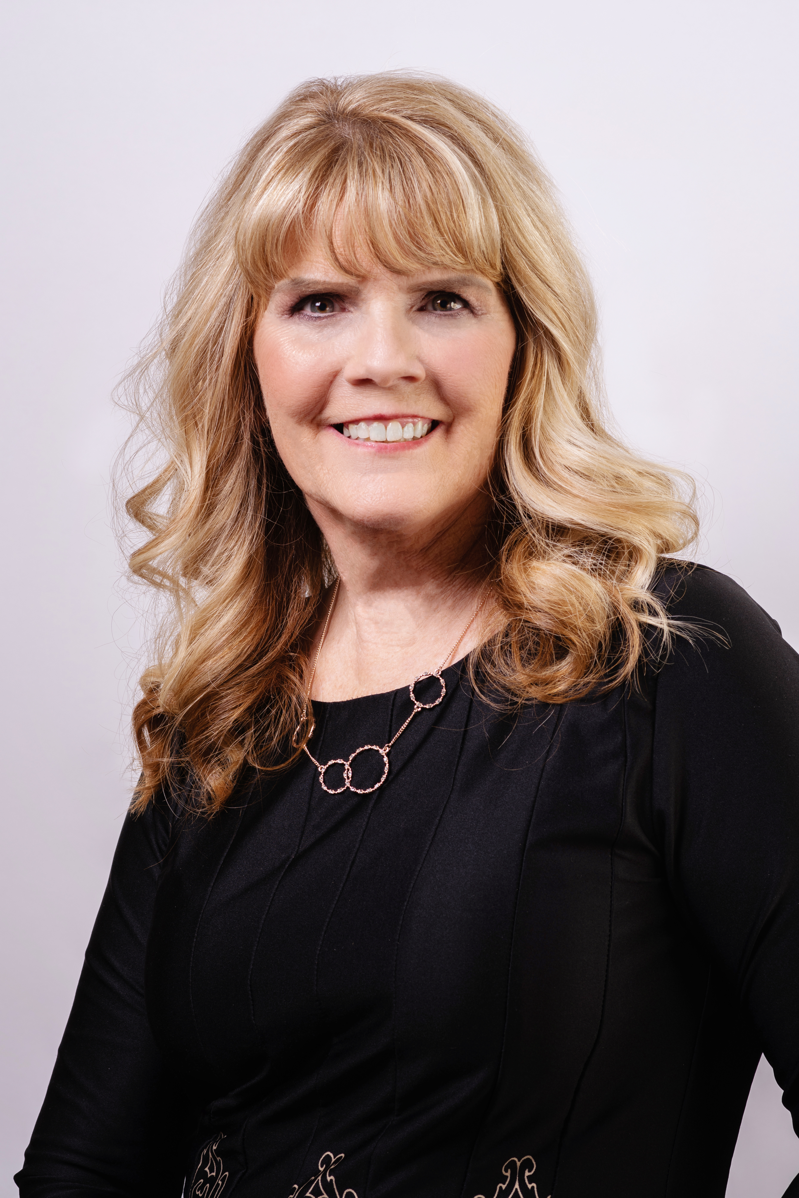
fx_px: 4244
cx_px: 400
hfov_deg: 10.8
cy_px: 599
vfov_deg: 16.1
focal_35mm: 128
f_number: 8
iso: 100
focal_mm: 85
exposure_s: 1/100
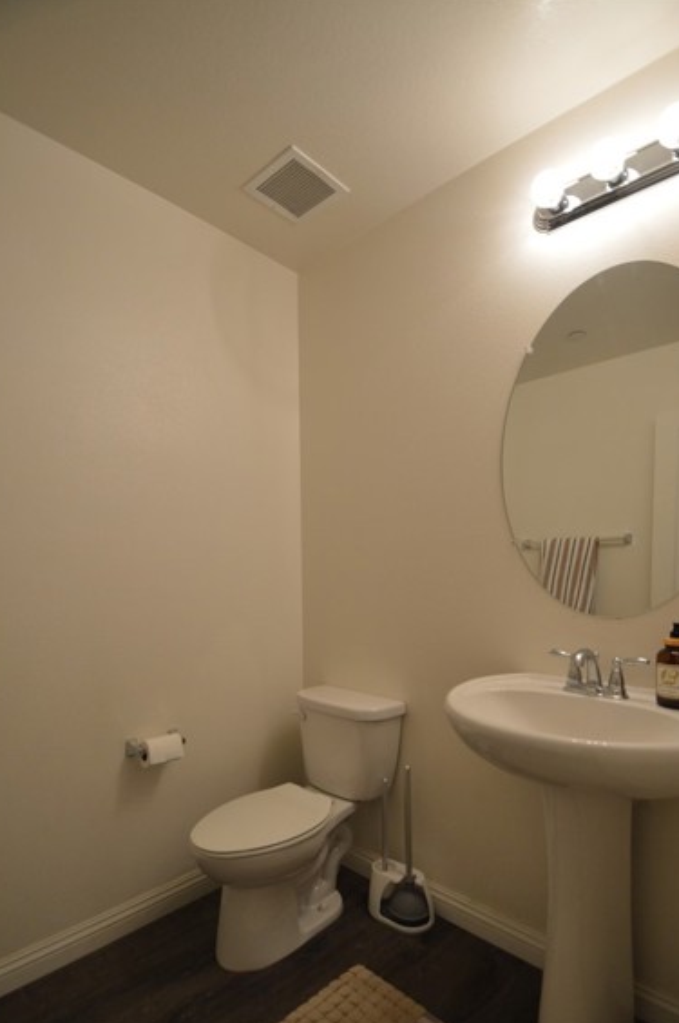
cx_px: 363
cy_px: 570
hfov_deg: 70.2
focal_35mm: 17
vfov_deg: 93.0
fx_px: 482
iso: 560
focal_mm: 10
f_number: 3.5
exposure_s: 1/60
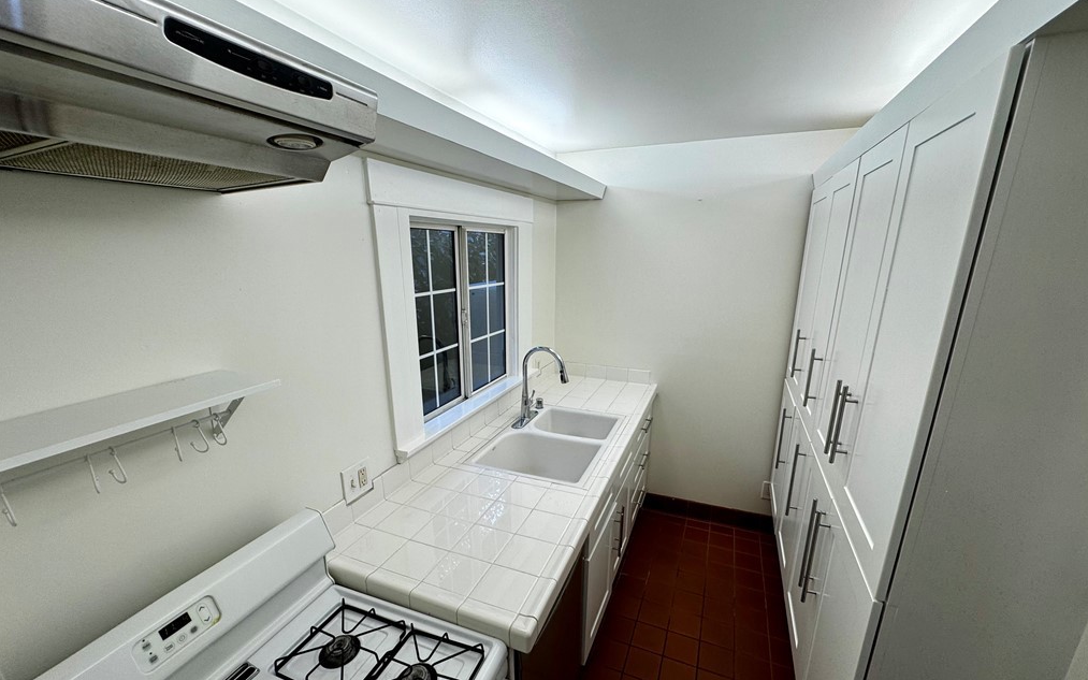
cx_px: 548
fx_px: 445
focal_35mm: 15
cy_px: 372
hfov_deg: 101.5
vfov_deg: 74.6
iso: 64
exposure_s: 1/120
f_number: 2.2
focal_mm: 2.22
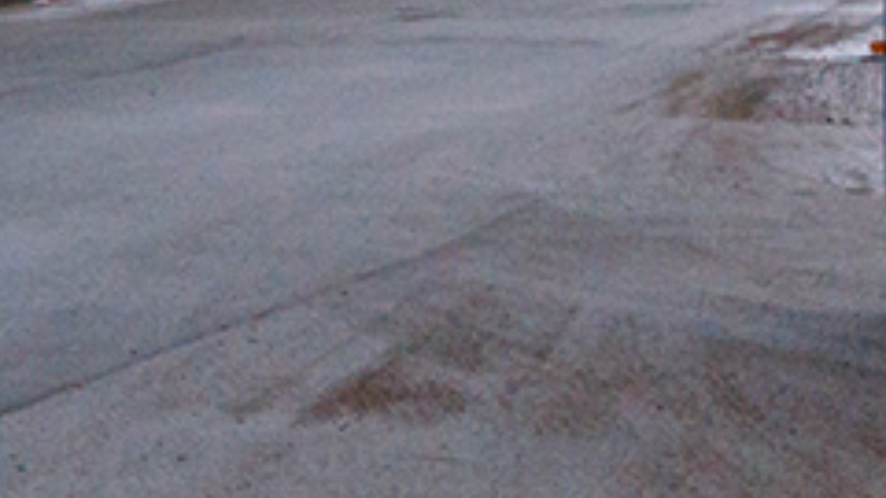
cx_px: 676
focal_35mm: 518
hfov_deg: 4.2
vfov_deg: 2.3
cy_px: -889
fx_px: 12169
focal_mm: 66
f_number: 5.3
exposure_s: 1/160
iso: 400
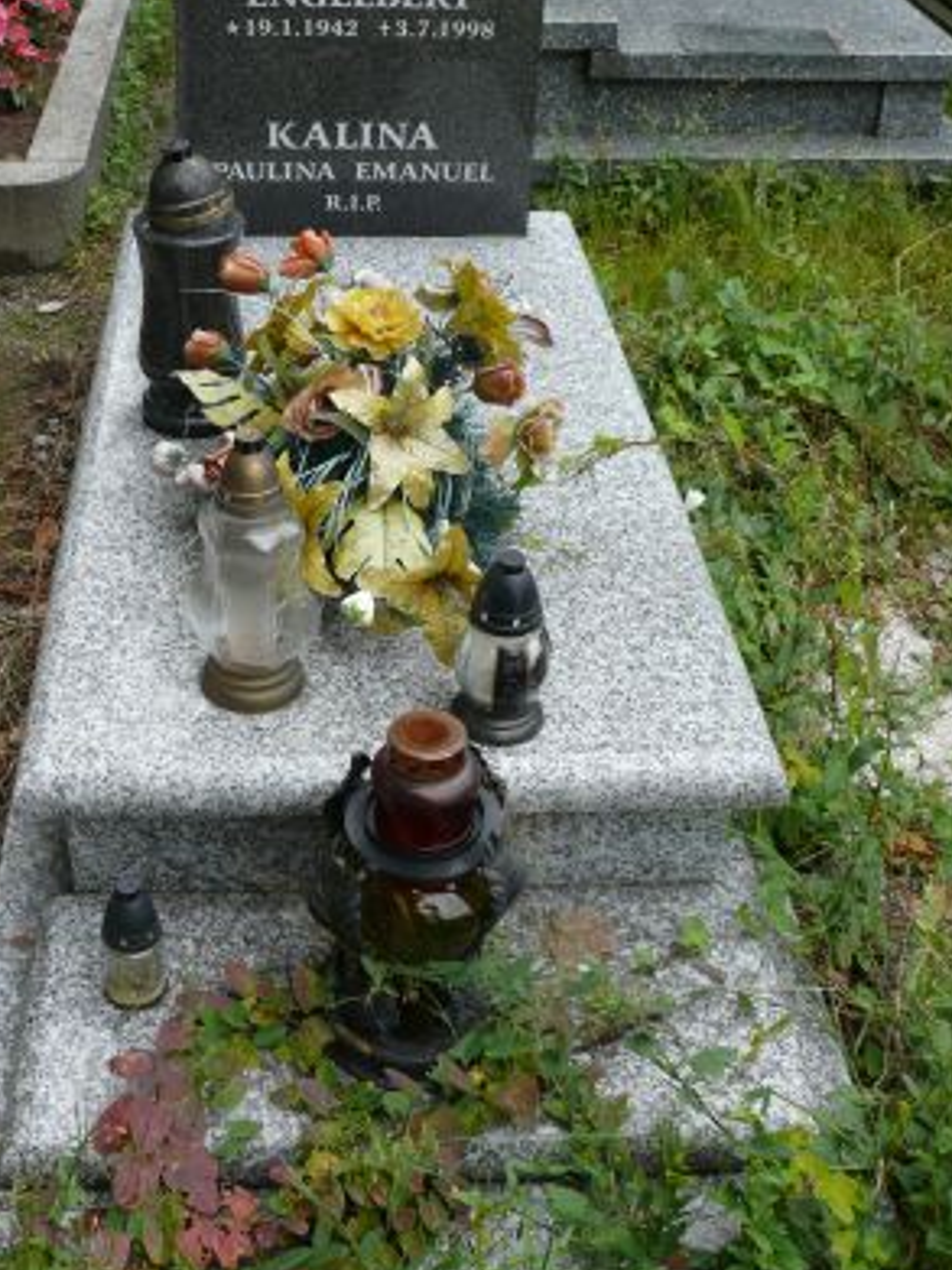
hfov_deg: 33.5
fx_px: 1578
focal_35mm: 43
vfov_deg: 43.7
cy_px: 529
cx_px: 374
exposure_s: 1/100
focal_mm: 7.4
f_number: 4
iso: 100
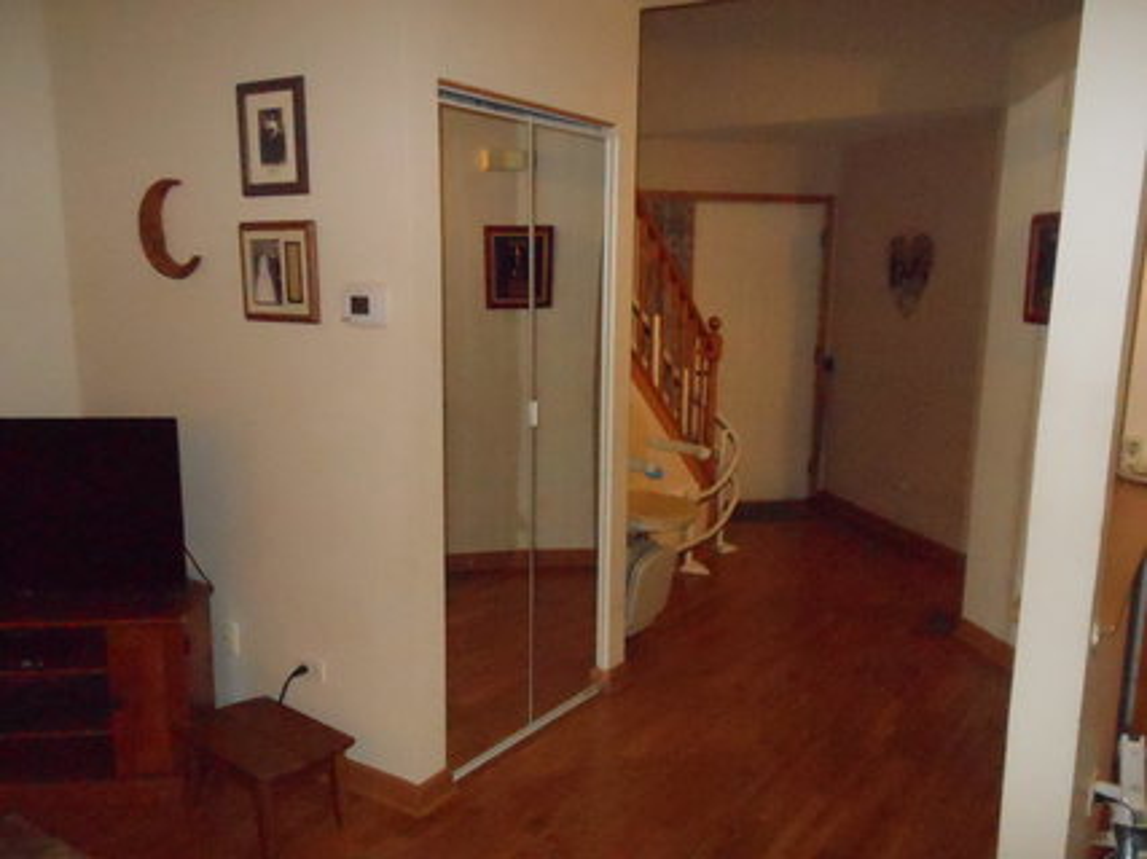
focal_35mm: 29
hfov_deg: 61.7
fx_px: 961
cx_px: 574
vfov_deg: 48.2
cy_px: 430
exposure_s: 1/25
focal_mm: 5.2
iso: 1600
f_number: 10.6
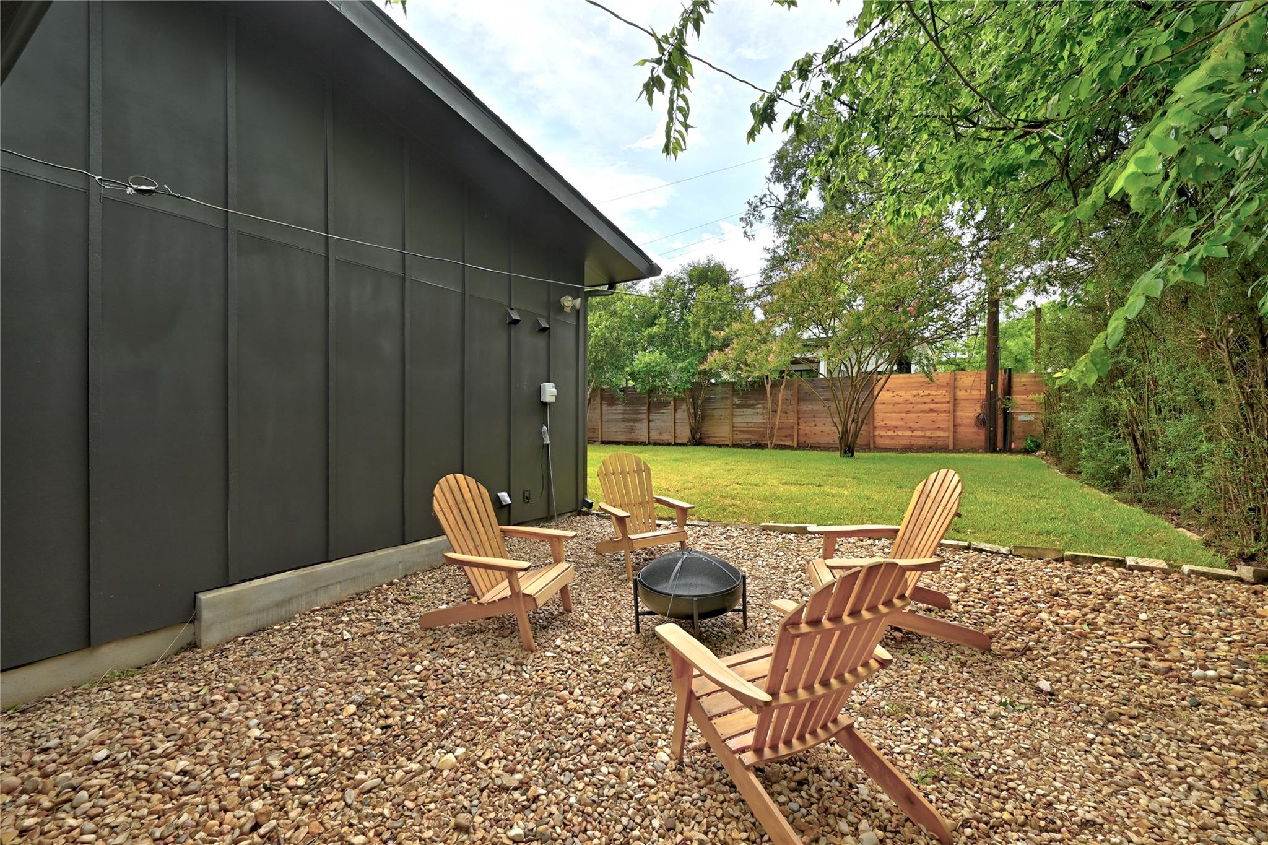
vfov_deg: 81.2
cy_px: 422
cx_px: 634
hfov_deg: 104.3
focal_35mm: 14
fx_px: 493
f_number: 10
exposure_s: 1/125
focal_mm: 14
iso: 400
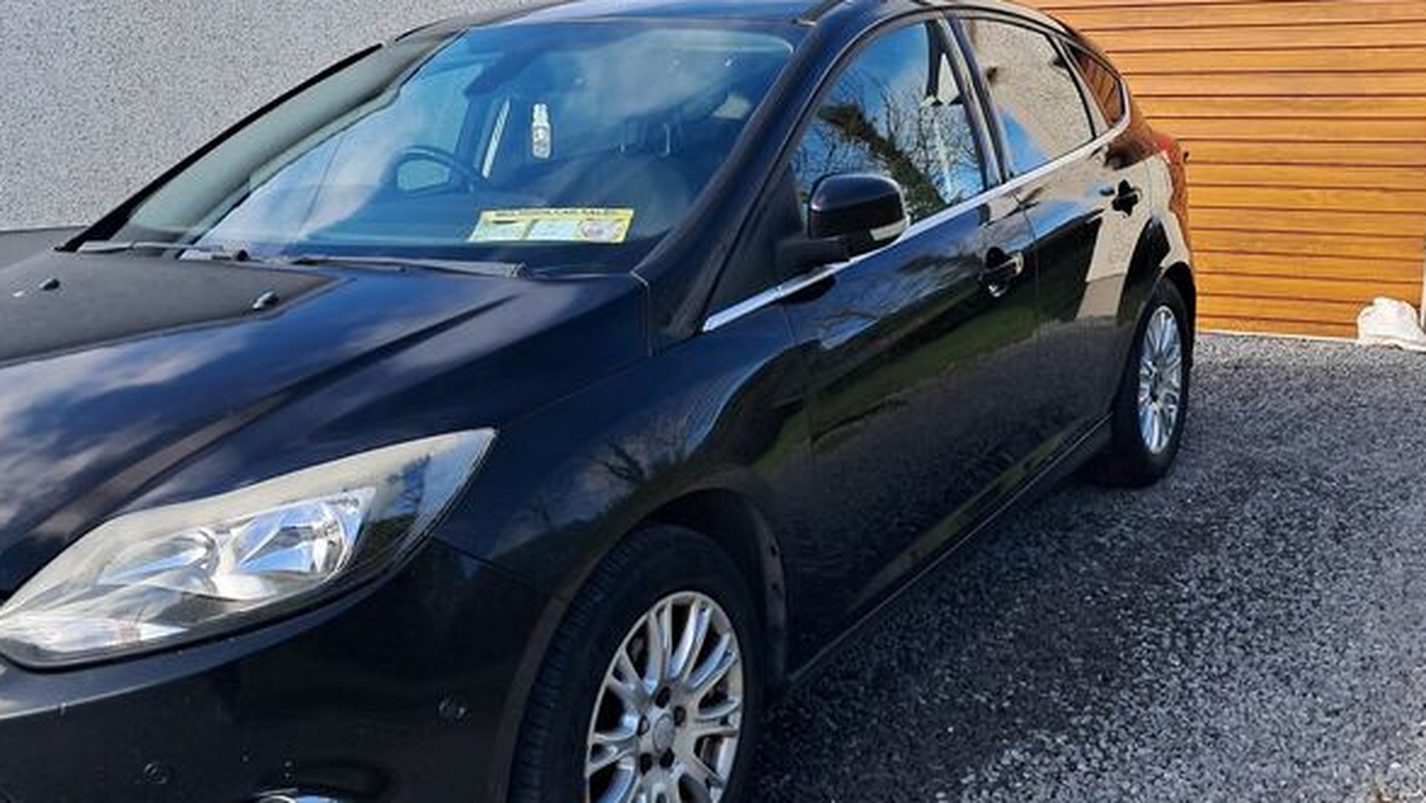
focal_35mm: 30
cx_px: 715
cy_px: 437
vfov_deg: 38.9
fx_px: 1135
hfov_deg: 64.3
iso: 50
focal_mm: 4
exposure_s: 1/239
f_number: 1.8
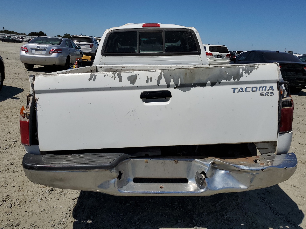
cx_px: 152
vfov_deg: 49.7
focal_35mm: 28
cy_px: 116
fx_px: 247
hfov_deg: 63.5
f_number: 1.5
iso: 52
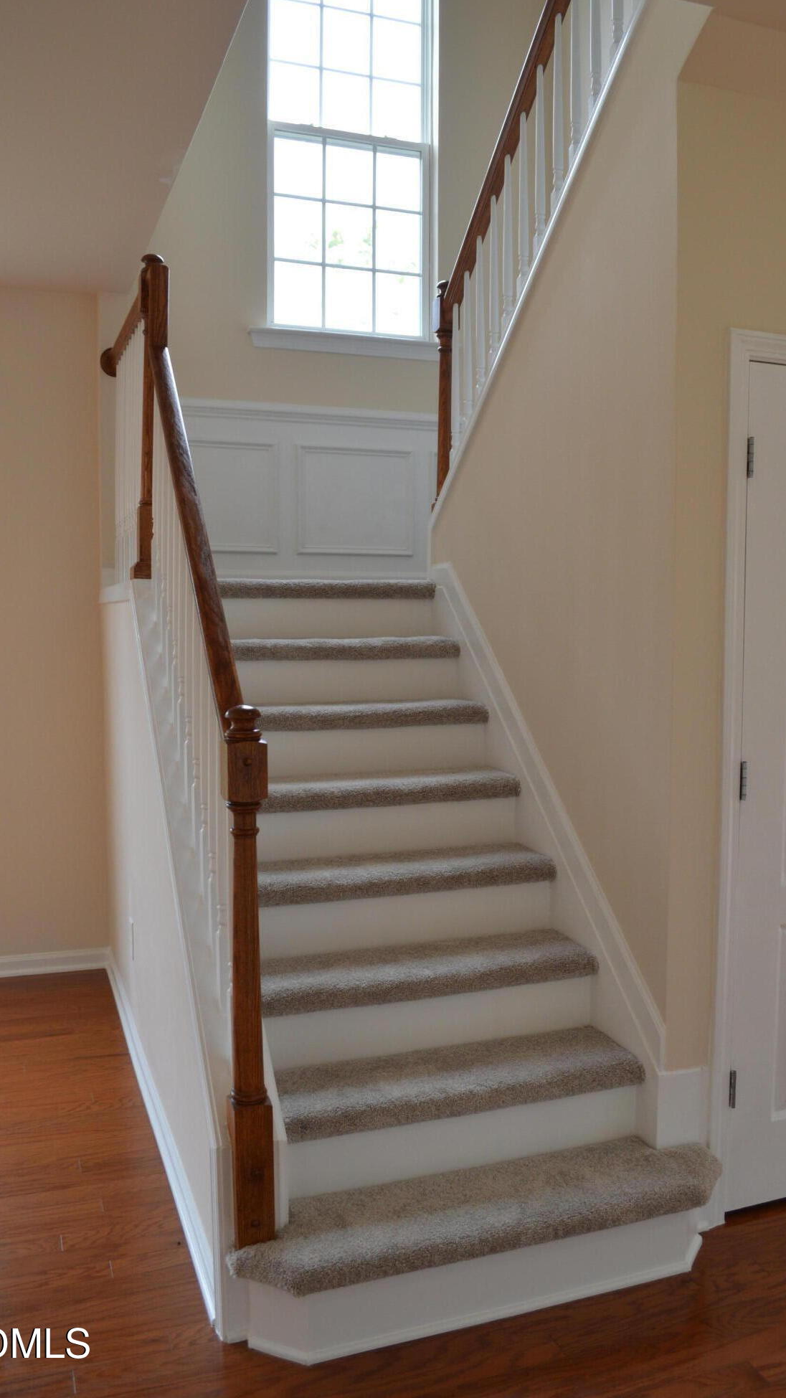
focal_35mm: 29
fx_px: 1075
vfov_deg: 66.1
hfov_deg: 40.1
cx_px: 453
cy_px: 692
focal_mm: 18
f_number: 5
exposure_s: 1/100
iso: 400
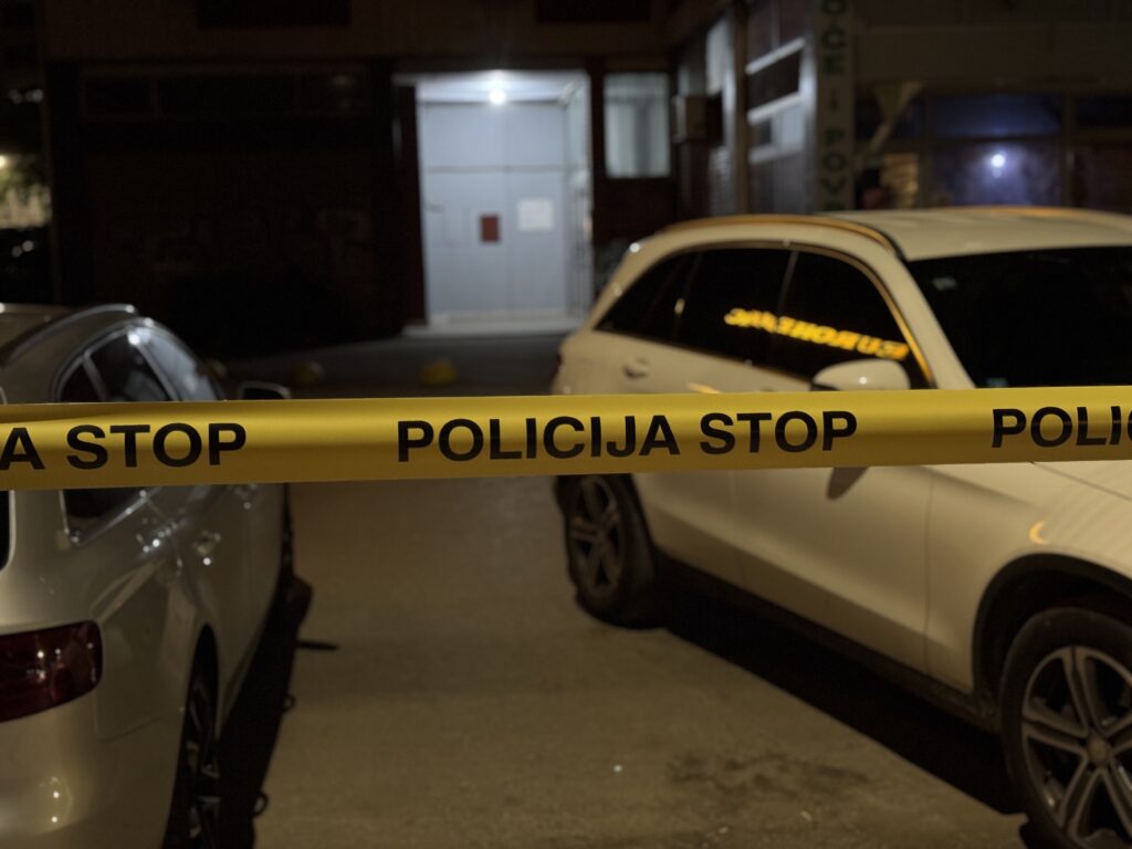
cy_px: 424
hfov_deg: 39.7
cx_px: 566
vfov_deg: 30.3
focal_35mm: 48
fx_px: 1570
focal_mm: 6.76
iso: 640
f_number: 1.78
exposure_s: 1/20
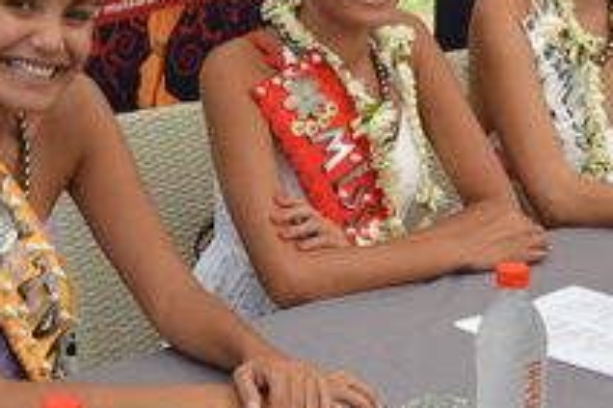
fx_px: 2084
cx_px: 622
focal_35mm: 123
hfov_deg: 16.4
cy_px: 166
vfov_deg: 11.2
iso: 160
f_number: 8
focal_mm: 27
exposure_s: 1/250
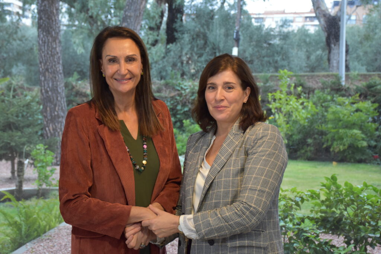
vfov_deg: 22.6
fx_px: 635
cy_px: 127
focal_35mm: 60
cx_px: 190
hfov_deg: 33.4
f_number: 4.5
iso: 1400
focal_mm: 40
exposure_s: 1/60
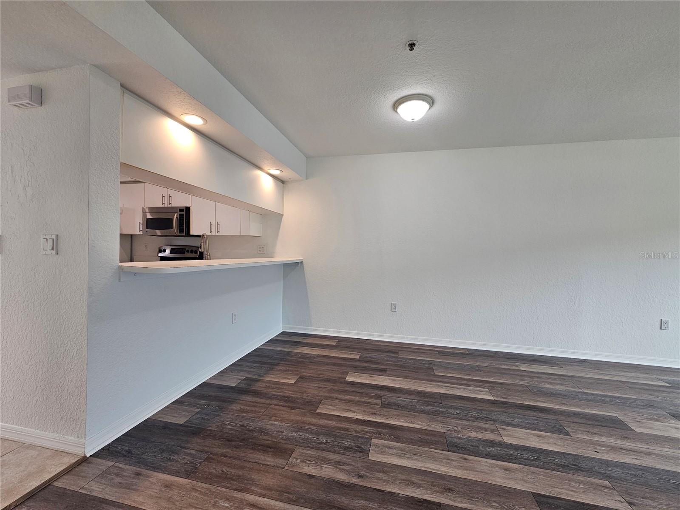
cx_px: 340
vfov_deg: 89.9
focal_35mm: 13
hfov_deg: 106.2
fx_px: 255
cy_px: 255
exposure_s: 1/60
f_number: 2.2
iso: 64
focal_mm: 2.2
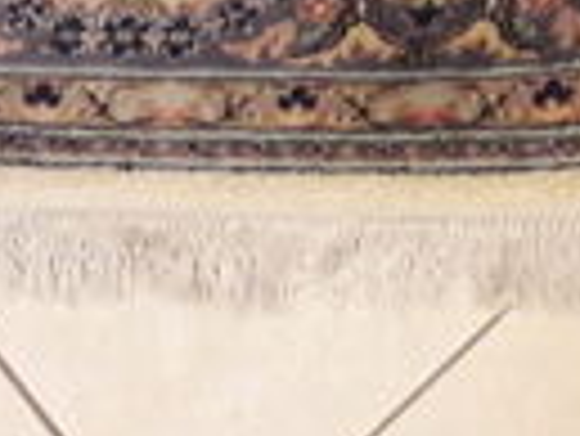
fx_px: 1744
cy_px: -319
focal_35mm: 104
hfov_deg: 18.0
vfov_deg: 13.0
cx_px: 692
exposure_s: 1/17
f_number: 1.9
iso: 640
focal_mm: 3.7
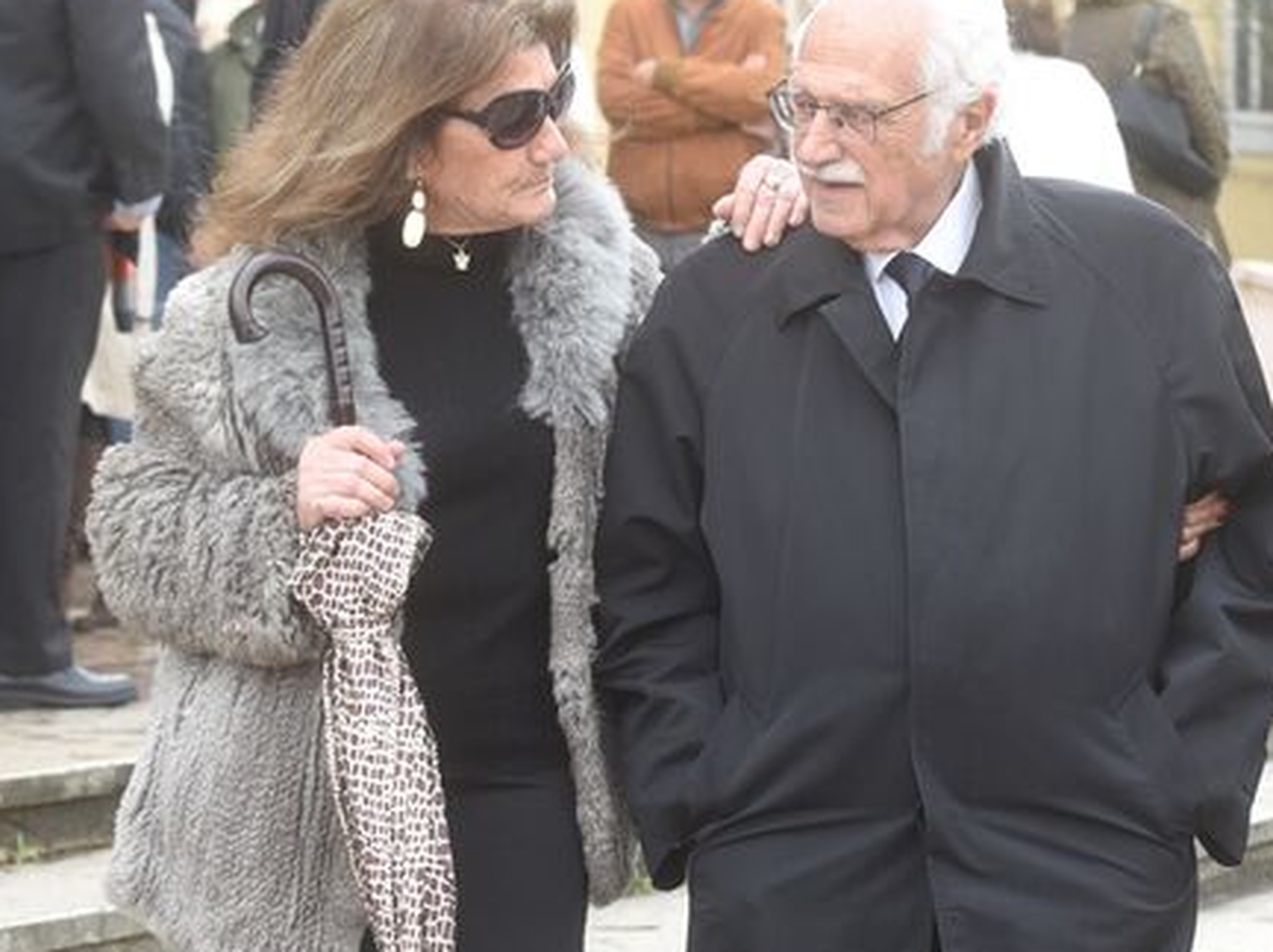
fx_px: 5071
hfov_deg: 14.3
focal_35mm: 138
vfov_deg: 10.7
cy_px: 413
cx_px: 906
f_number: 5.6
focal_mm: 78
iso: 800
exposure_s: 1/640
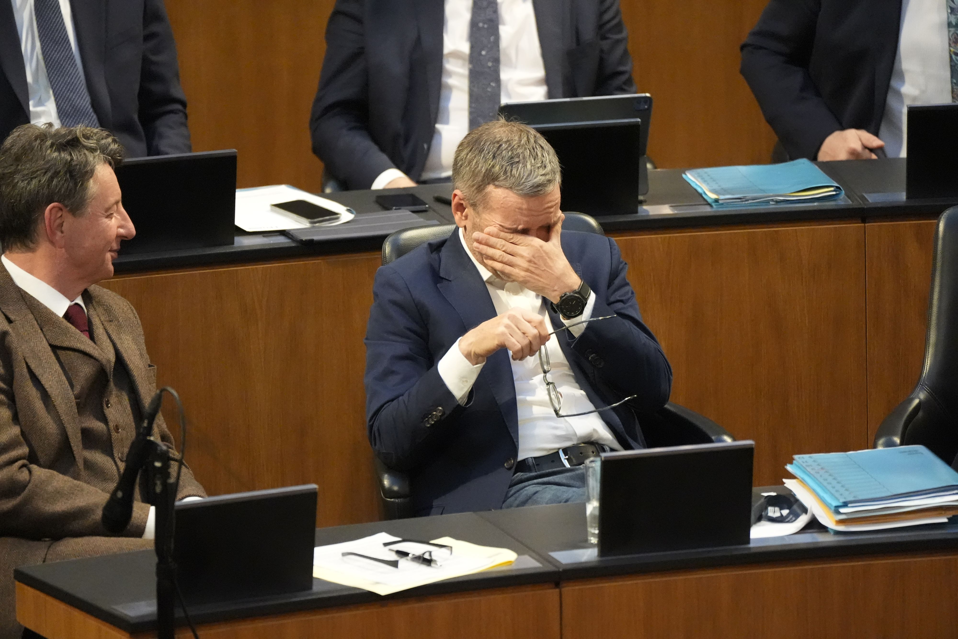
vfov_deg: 3.4
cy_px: 320
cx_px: 479
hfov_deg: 5.2
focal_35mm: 400
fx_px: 10644
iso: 12800
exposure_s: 1/250
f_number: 5.6
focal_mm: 400
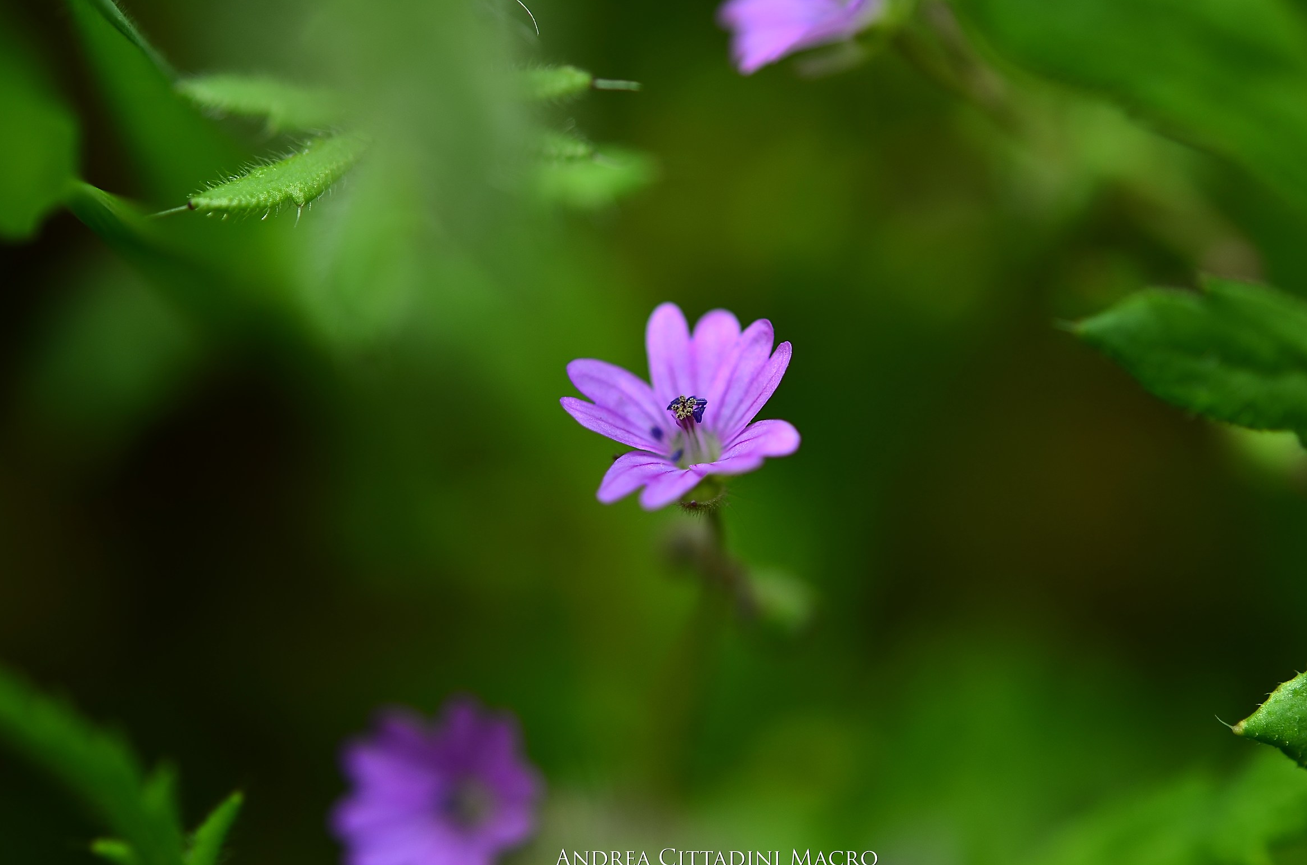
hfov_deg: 22.0
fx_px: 3369
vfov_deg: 14.6
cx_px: 670
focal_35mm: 93
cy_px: 441
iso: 100
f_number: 3.3
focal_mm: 60
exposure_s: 1/640
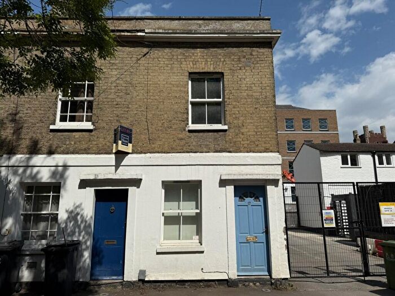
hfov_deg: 71.6
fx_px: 274
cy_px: 148
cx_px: 198
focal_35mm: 24
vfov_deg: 56.8
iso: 80
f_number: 1.78
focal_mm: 6.76
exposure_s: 1/10309
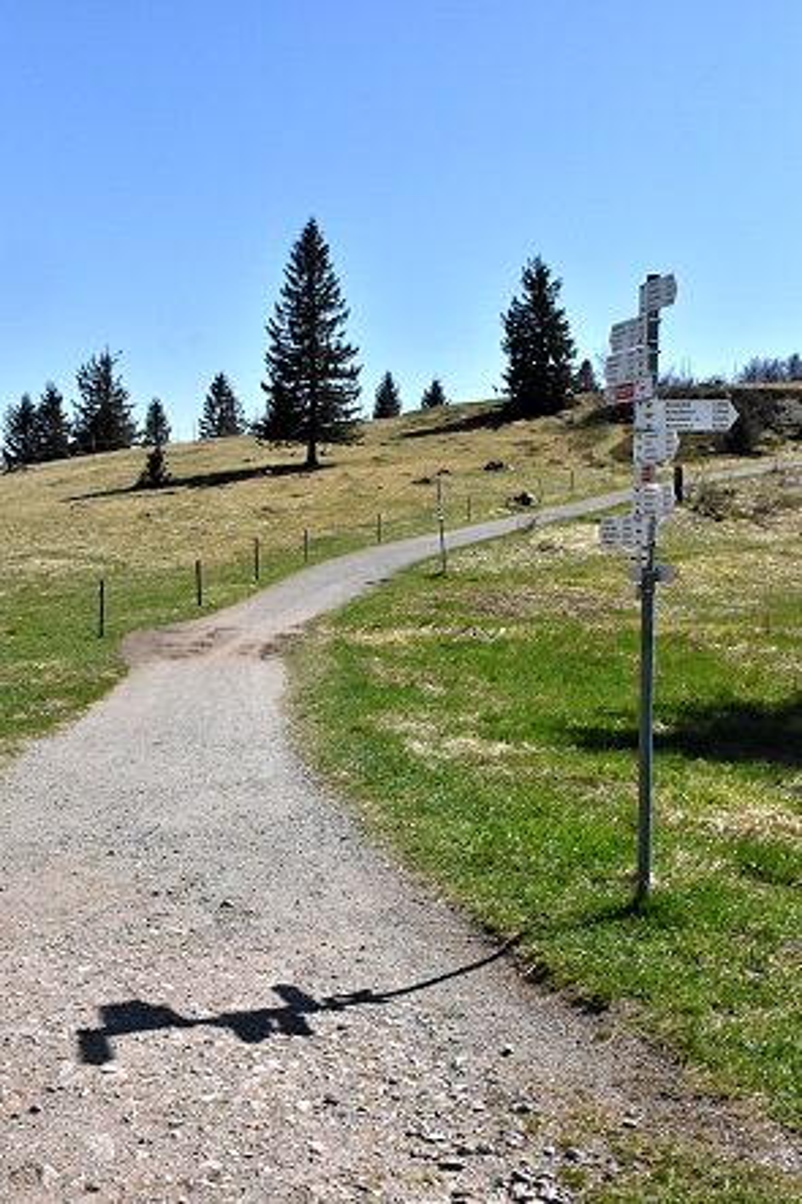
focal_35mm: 40
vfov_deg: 47.9
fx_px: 1354
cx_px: 401
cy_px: 602
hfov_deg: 33.0
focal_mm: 27
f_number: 10
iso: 2500
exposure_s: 1/8000
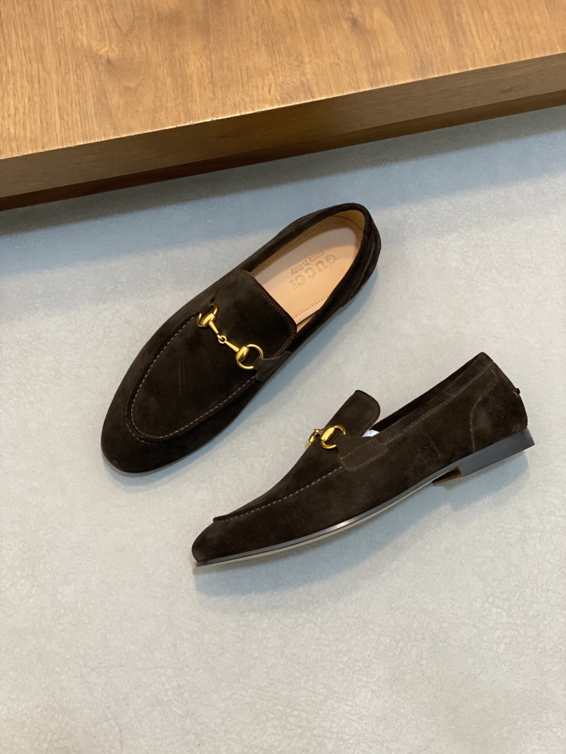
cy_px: 377
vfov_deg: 36.8
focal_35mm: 52
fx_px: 1134
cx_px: 283
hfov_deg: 28.0
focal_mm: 6
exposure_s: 1/100
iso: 250
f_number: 2
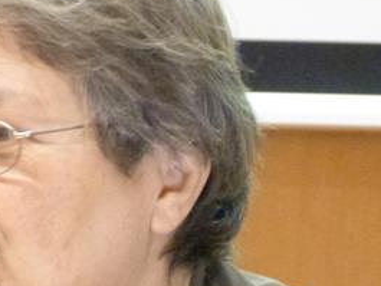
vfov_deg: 1.9
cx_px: 37
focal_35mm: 802
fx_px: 8831
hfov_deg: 2.5
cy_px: 231
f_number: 4.1
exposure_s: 1/15
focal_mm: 59.7
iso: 1600
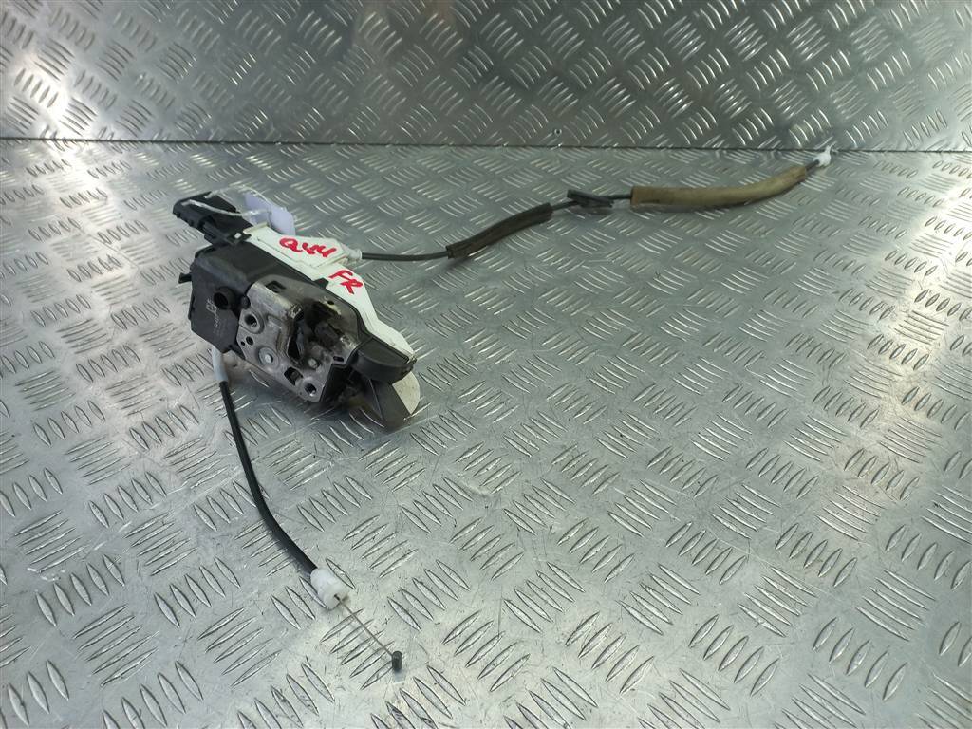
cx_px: 486
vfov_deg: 54.9
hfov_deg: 69.4
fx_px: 702
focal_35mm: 25
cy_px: 364
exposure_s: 1/50
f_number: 1.8
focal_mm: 4.6
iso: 50
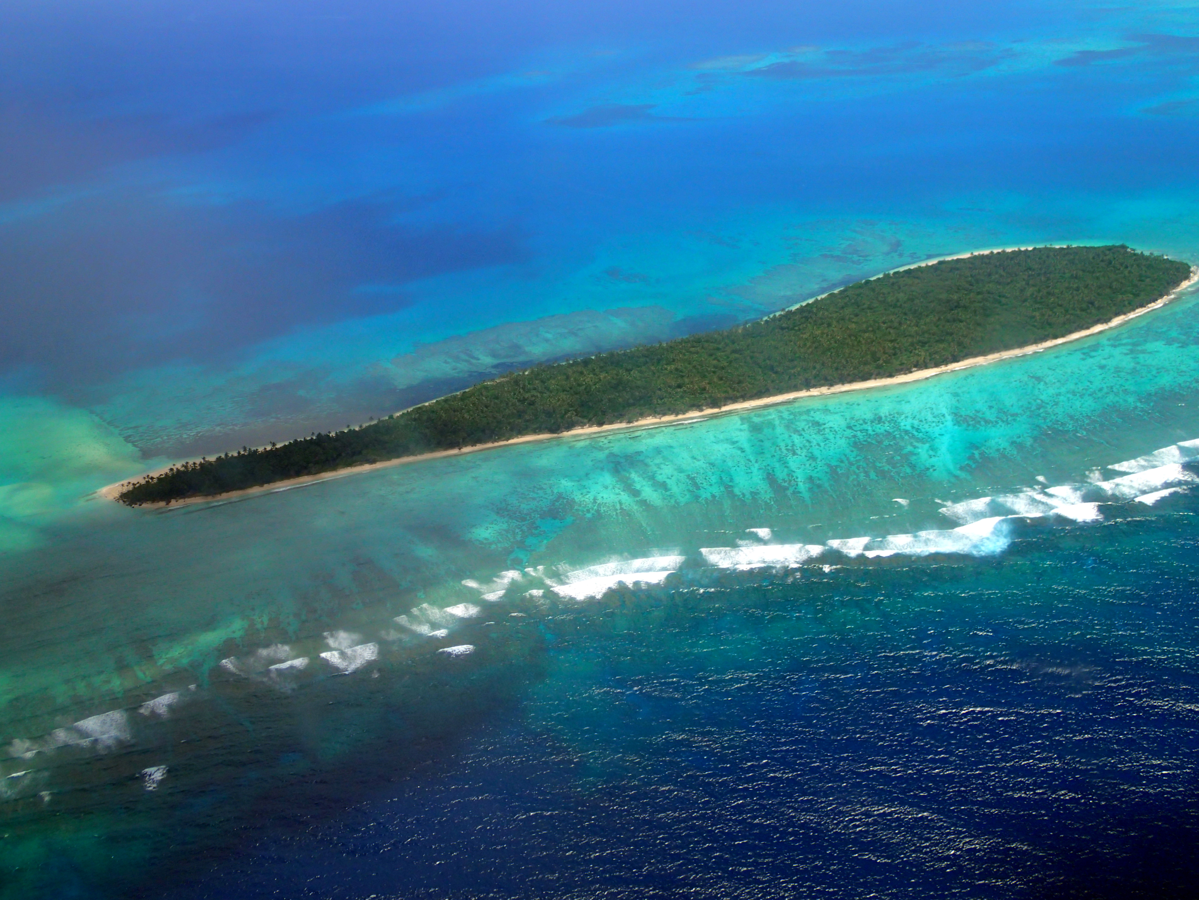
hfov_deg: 43.9
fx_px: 1489
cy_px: 450
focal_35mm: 43
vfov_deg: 33.6
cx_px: 600
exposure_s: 1/800
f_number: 4
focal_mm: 7.86
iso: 100
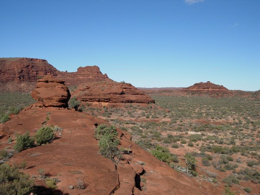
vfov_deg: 37.7
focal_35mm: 38
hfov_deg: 49.0
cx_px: 130
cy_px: 98
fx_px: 285
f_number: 4.8
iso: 79
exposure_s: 1/995
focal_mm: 7.8
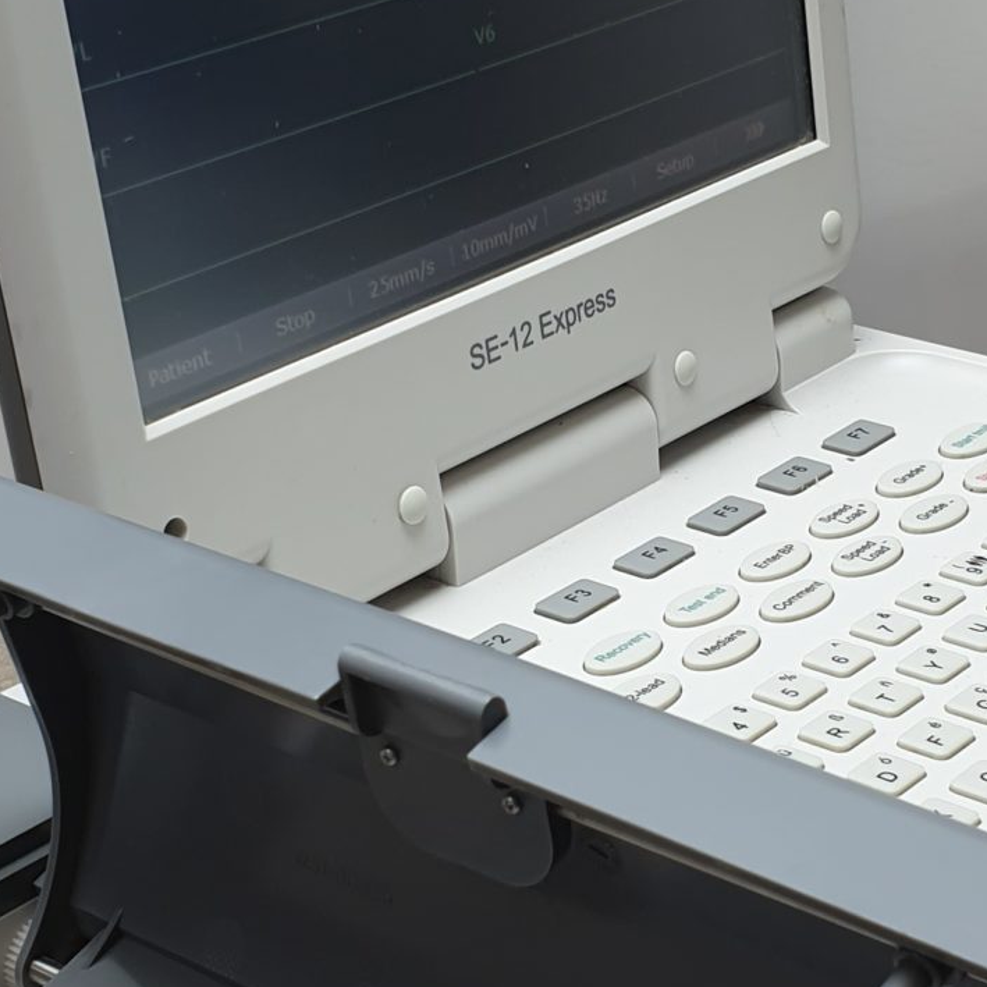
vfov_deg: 20.9
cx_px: 660
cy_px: 515
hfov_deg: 20.8
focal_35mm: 83
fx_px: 2677
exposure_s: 1/50
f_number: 2.4
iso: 50
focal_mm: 4.3
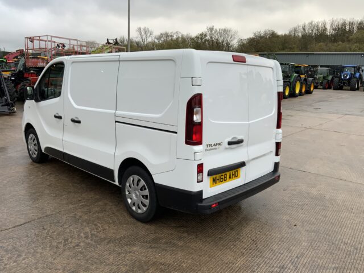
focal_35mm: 29
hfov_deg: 61.7
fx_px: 305
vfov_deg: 48.2
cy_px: 136
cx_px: 182
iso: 16
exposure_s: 1/183
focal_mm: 3
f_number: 1.8
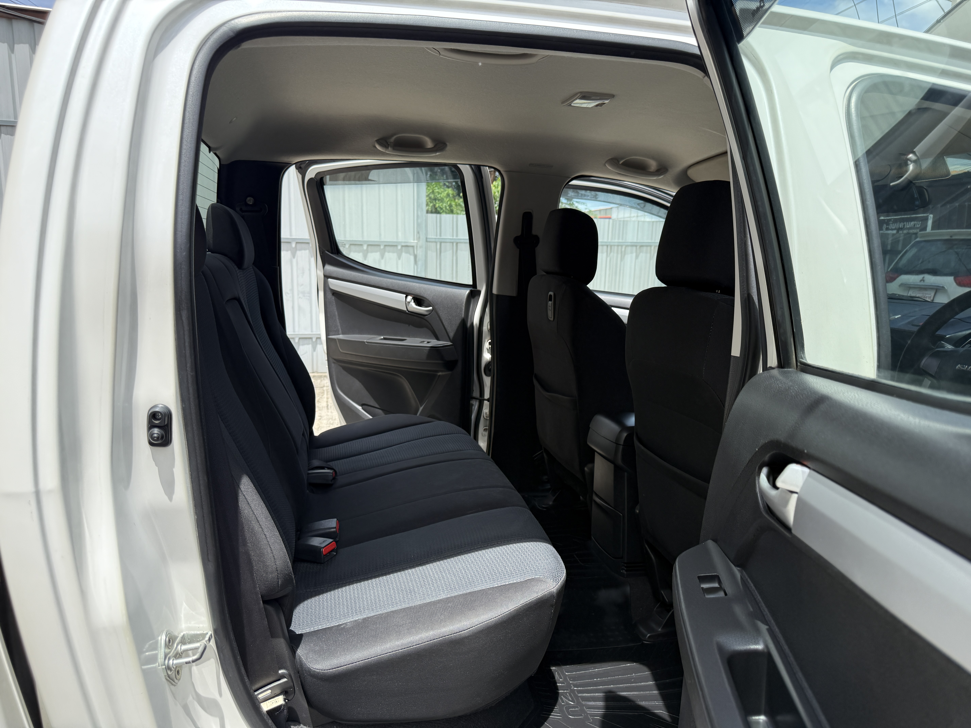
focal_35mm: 24
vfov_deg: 56.8
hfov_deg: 71.6
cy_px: 364
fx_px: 673
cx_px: 486
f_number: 1.78
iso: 100
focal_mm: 6.76
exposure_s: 1/2110
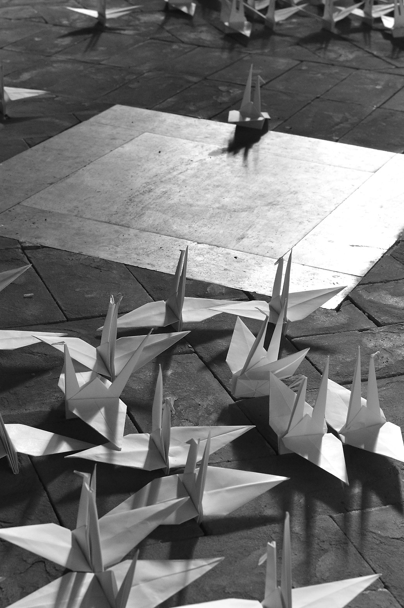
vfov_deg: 25.0
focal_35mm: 81
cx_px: 180
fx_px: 1363
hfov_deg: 16.9
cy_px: 182
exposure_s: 1/320
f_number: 5.6
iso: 640
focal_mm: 35
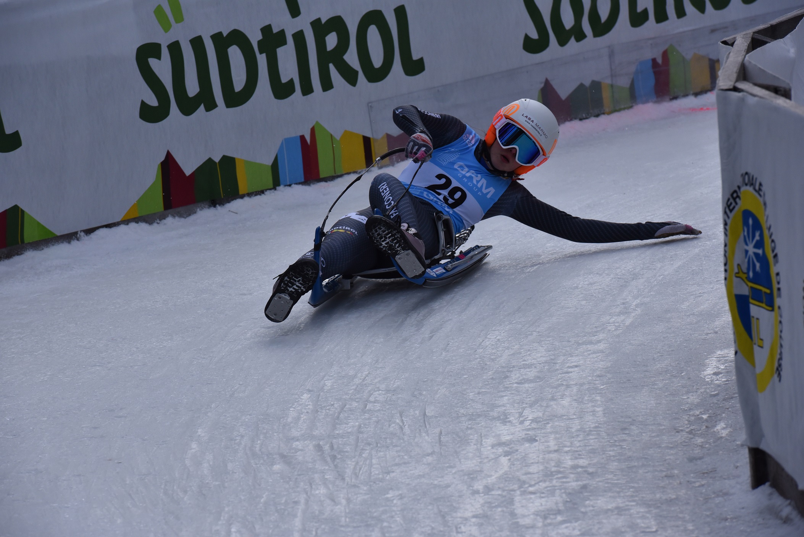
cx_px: 402
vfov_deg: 6.9
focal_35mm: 200
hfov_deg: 10.3
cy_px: 268
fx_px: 4468
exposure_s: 1/1000
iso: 800
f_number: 10
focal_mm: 200
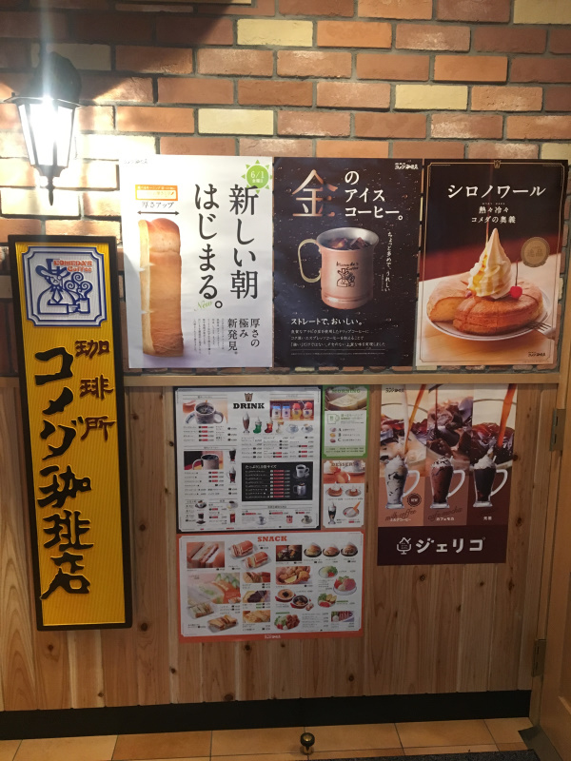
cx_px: 286
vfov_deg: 61.7
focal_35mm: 29
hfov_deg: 48.2
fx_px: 638
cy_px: 380
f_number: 2.2
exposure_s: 1/30
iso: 200
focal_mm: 4.15
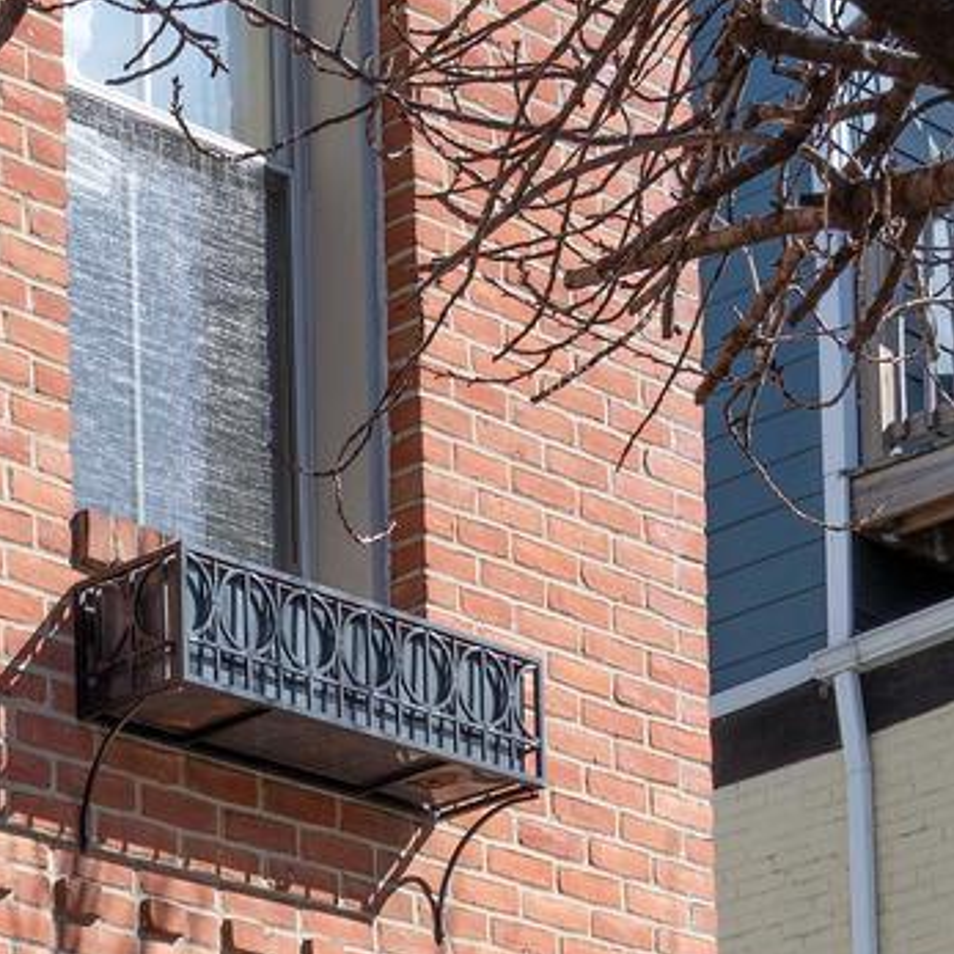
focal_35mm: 126
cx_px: -364
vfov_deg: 12.4
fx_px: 3925
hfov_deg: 13.3
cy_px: 1817
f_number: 10
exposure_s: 1/400
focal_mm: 33.5
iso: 200
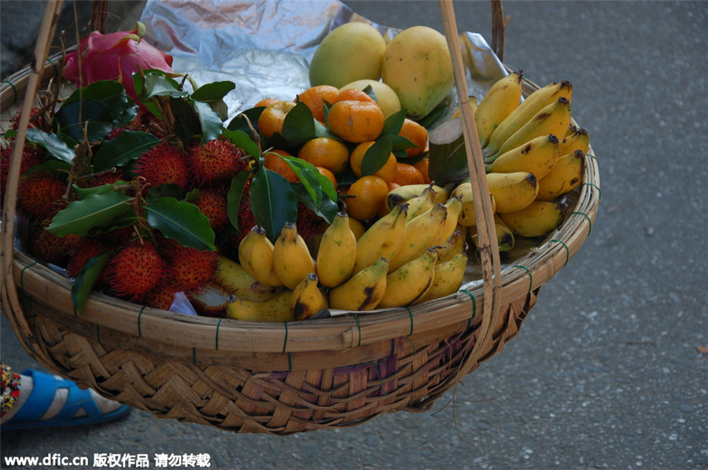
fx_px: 2063
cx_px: 354
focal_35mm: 105
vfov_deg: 13.0
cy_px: 235
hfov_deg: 19.5
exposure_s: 1/160
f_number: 5.6
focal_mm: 70
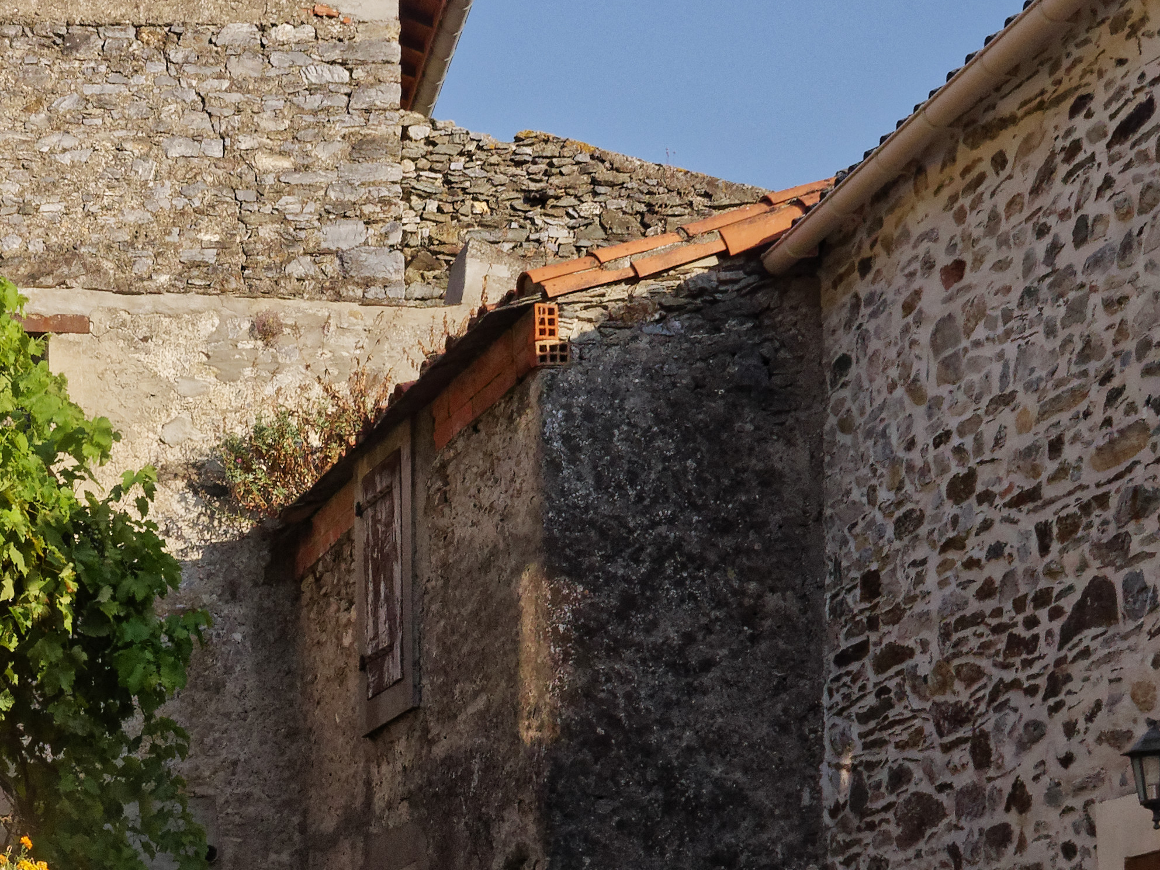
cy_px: 1020
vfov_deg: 15.2
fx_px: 3150
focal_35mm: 94
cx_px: 117
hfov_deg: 20.4
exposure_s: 1/100
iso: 800
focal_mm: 18
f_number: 11
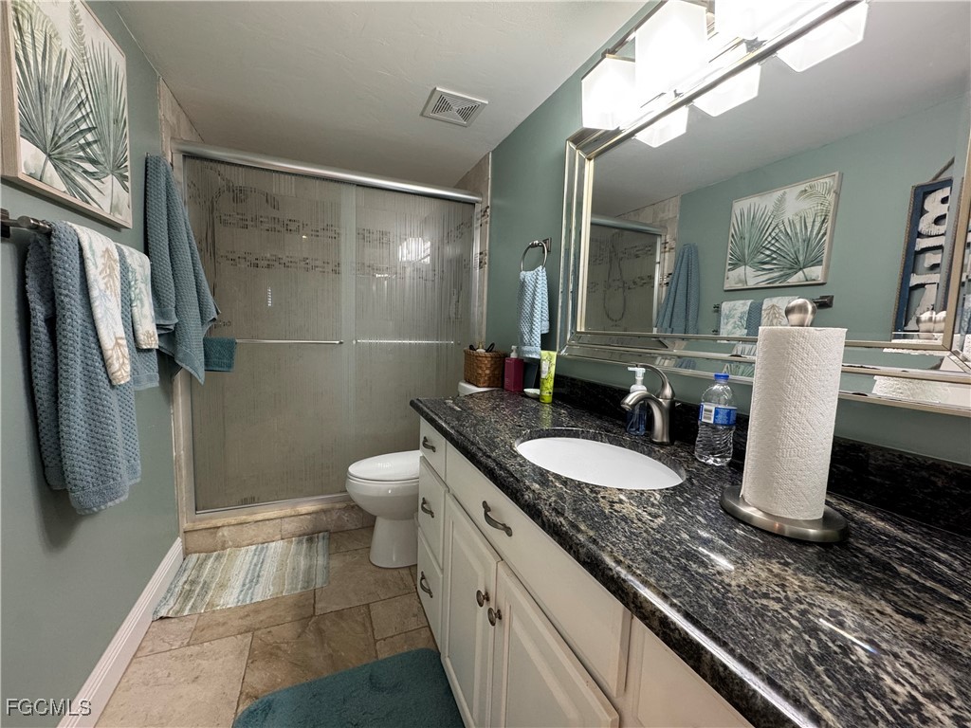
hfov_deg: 102.1
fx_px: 393
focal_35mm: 14
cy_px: 364
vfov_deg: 85.7
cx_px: 486
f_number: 2.2
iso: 200
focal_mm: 2.22
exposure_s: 1/60
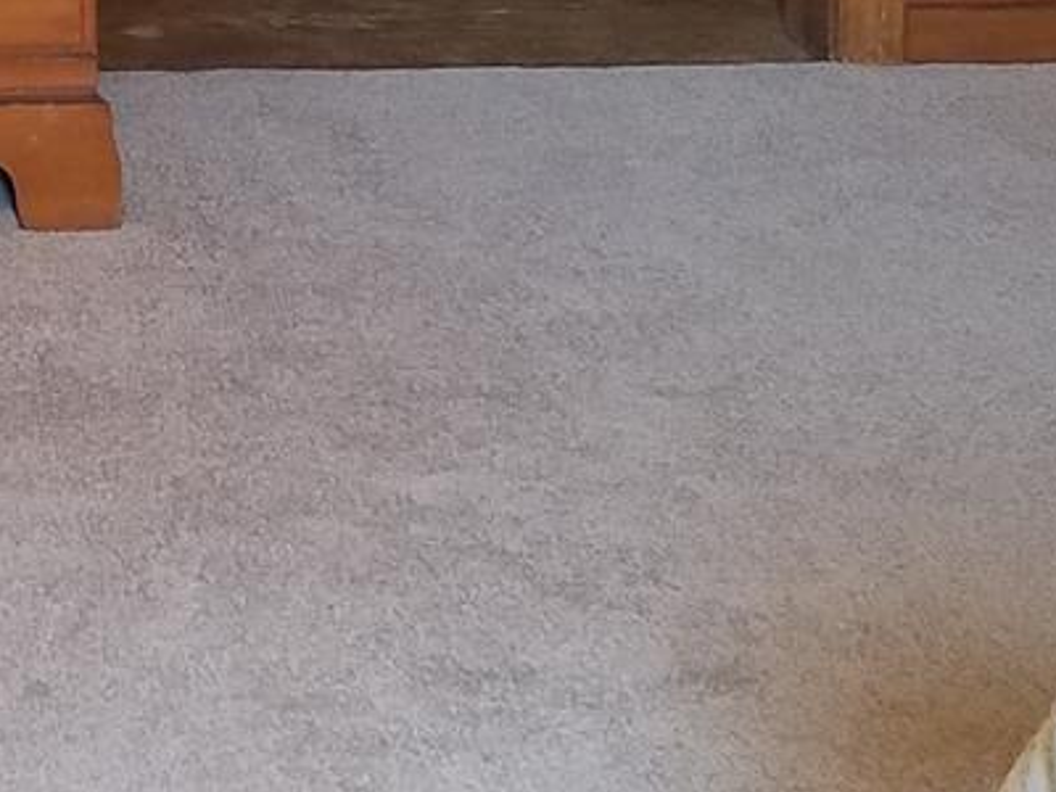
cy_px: -768
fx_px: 4057
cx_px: -491
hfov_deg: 14.0
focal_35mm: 133
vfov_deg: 10.3
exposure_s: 1/30
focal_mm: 4.2
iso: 160
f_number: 1.7
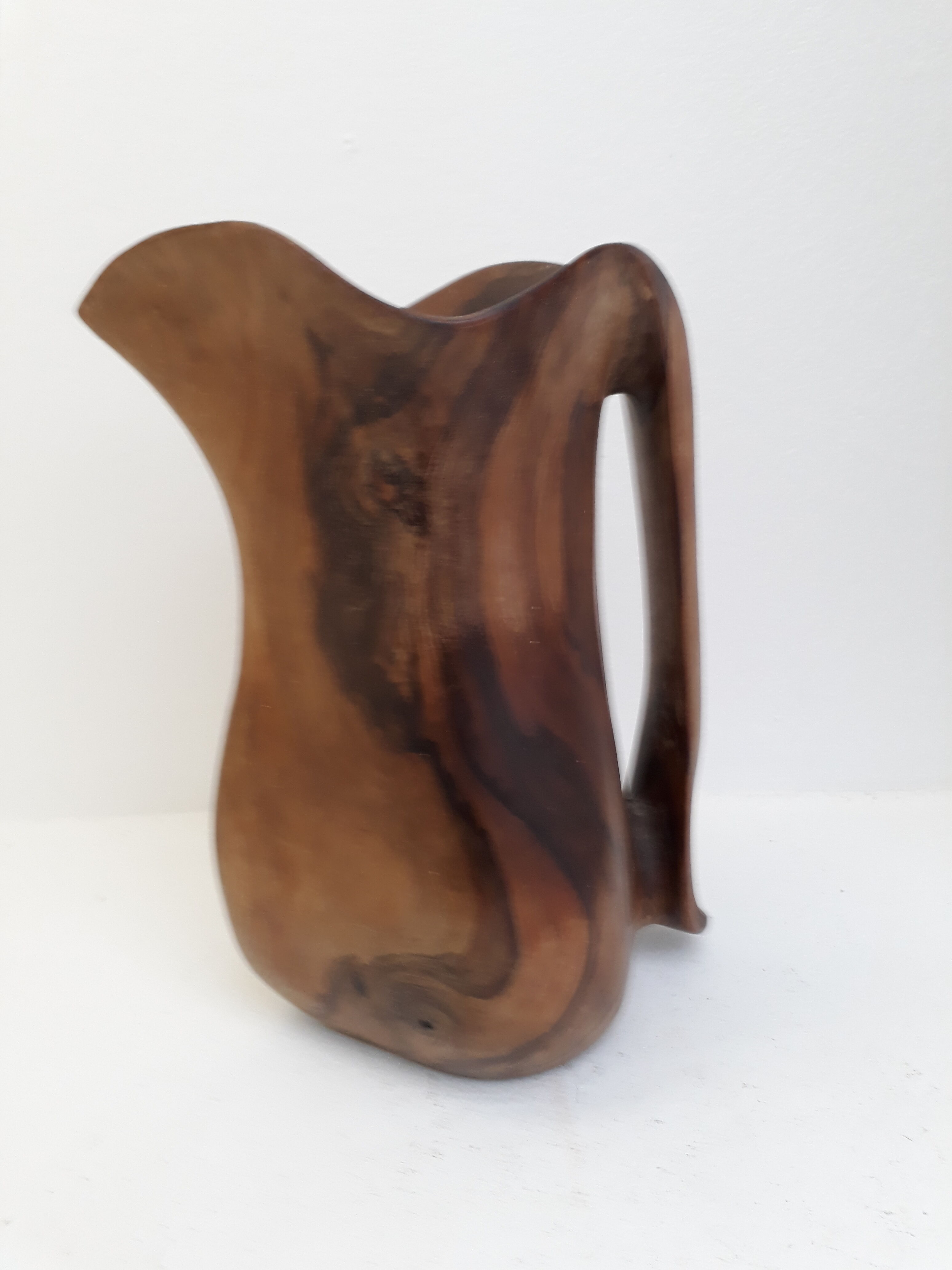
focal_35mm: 27
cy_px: 635
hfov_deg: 51.4
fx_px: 990
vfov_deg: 65.3
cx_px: 476
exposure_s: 1/33
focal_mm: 3.6
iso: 100
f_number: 1.9
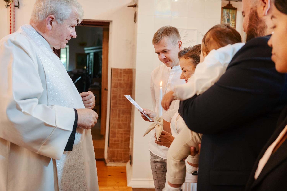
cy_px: 96
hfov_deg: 54.4
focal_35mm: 35
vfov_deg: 37.9
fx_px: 279
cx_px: 144
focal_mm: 35
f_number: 2.8
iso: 1000
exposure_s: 1/125
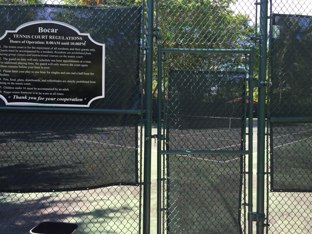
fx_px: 261
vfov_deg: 48.2
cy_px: 117
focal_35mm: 29
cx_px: 156
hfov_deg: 61.7
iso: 32
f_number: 2.2
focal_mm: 4.15
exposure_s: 1/416
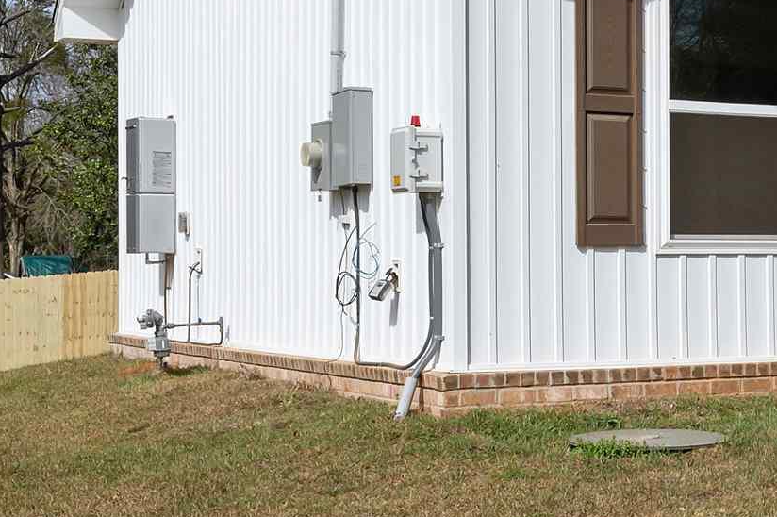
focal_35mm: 82
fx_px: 1768
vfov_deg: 16.6
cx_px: 993
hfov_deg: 22.4
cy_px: 269
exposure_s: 1/640
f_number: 9
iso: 125
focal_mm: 22
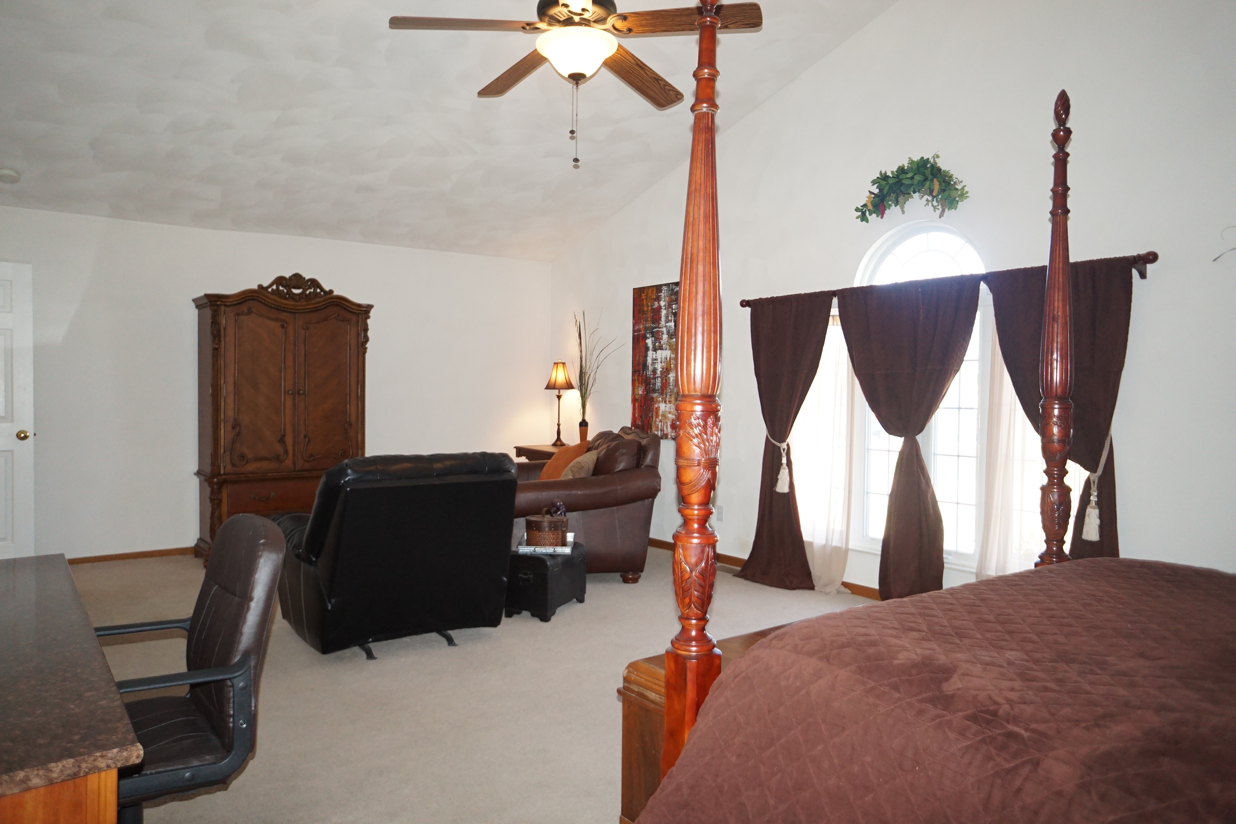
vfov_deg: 53.1
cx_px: 618
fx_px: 824
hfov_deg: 73.7
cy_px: 412
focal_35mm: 24
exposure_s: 1/160
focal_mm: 16
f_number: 2.8
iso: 1000
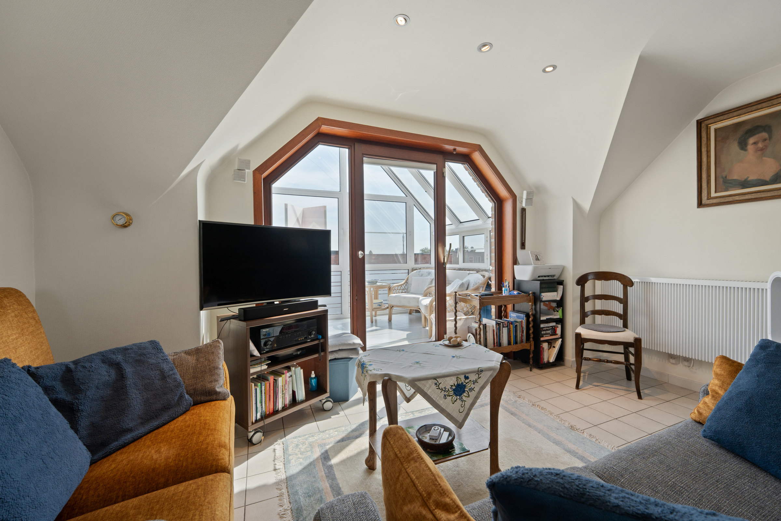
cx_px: 390
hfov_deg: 104.3
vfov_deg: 81.2
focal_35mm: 14
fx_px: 304
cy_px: 260
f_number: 9
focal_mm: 14
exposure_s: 1/60
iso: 250
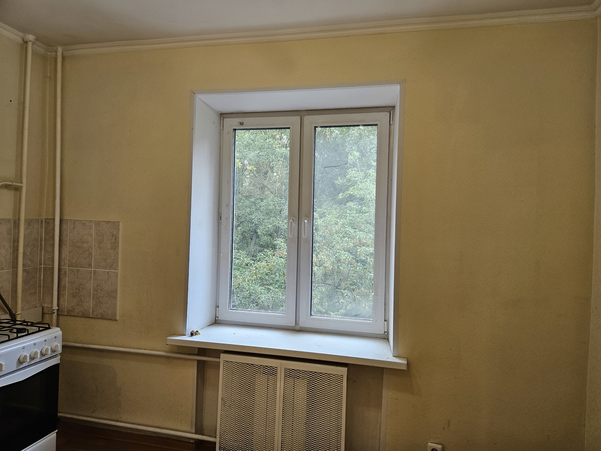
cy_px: 226
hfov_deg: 73.9
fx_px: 399
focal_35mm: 23
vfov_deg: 58.9
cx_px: 300
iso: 160
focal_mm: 5.4
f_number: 1.8
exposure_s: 1/100
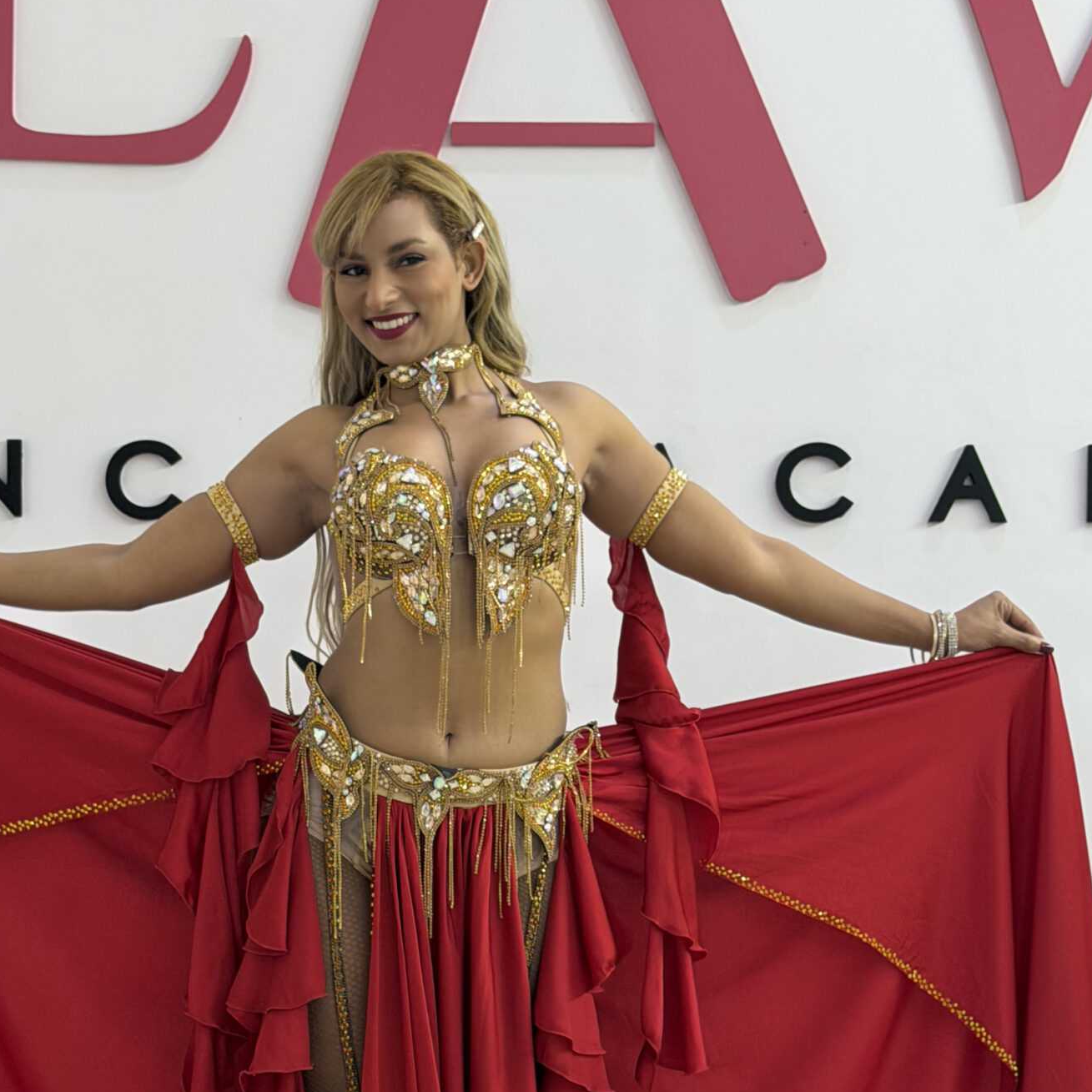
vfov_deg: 20.8
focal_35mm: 83
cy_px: 716
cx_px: 459
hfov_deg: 20.9
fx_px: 2962
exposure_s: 1/100
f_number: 1.78
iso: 80
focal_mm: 6.76
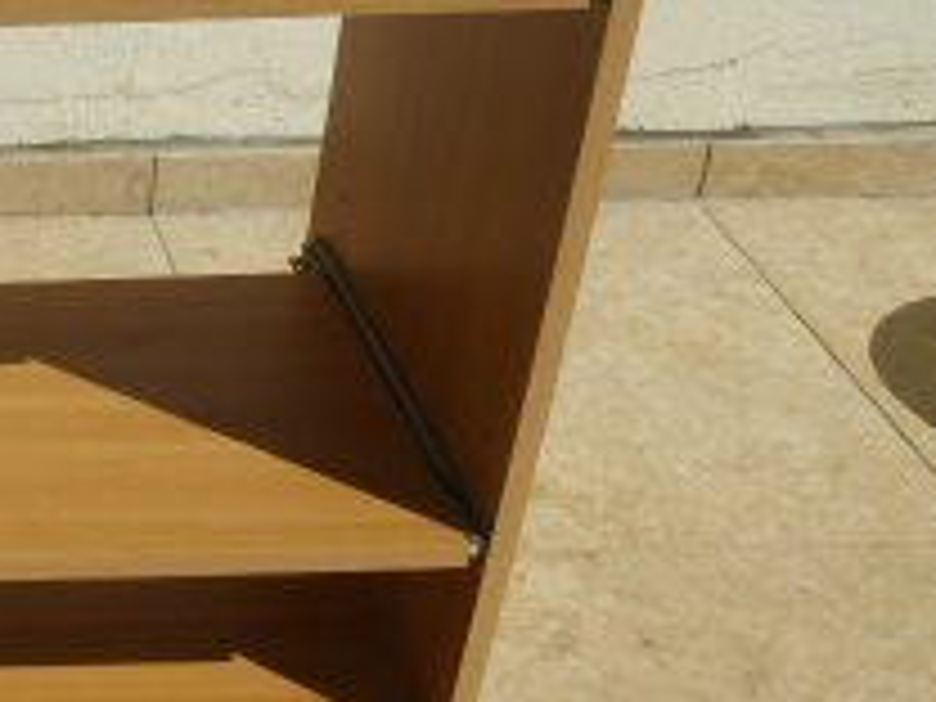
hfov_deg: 22.1
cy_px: 238
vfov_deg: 19.8
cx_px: -436
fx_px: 2001
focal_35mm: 74
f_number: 4.5
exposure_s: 1/2000
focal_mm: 4.3
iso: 100
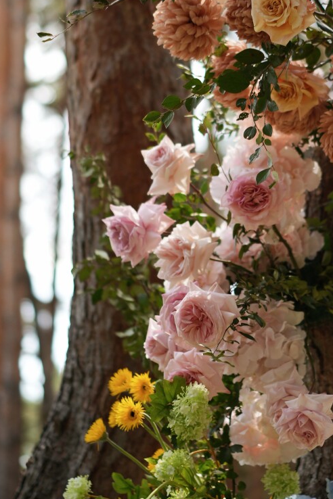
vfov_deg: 15.7
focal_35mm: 130
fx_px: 1804
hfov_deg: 10.5
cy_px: 120
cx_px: 268
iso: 100
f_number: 1.4
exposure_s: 1/800
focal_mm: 50
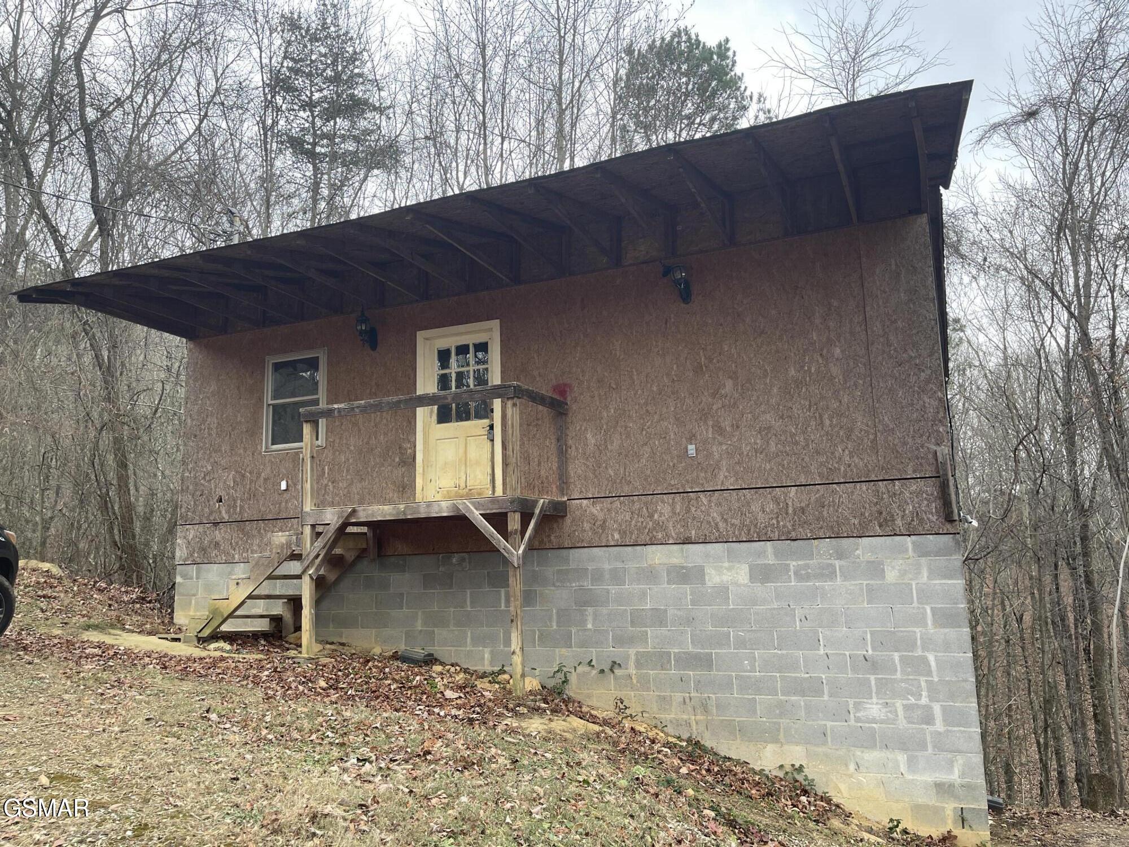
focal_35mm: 25
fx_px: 815
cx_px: 564
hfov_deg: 69.4
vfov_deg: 54.9
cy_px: 424
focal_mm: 5.1
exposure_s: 1/121
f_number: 1.6
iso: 64
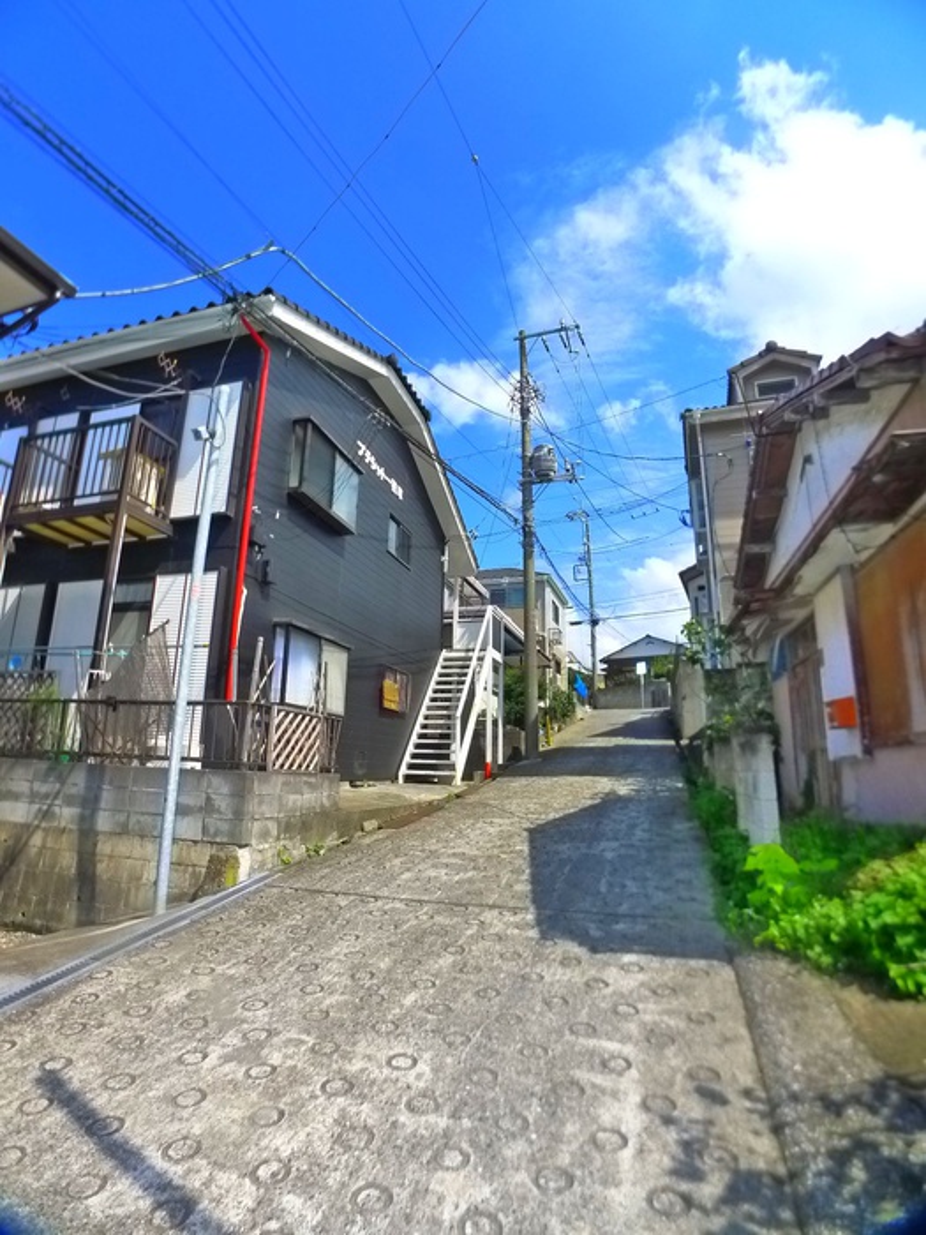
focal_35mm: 24
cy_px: 618
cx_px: 463
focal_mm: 5.1
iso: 400
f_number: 4
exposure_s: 1/800
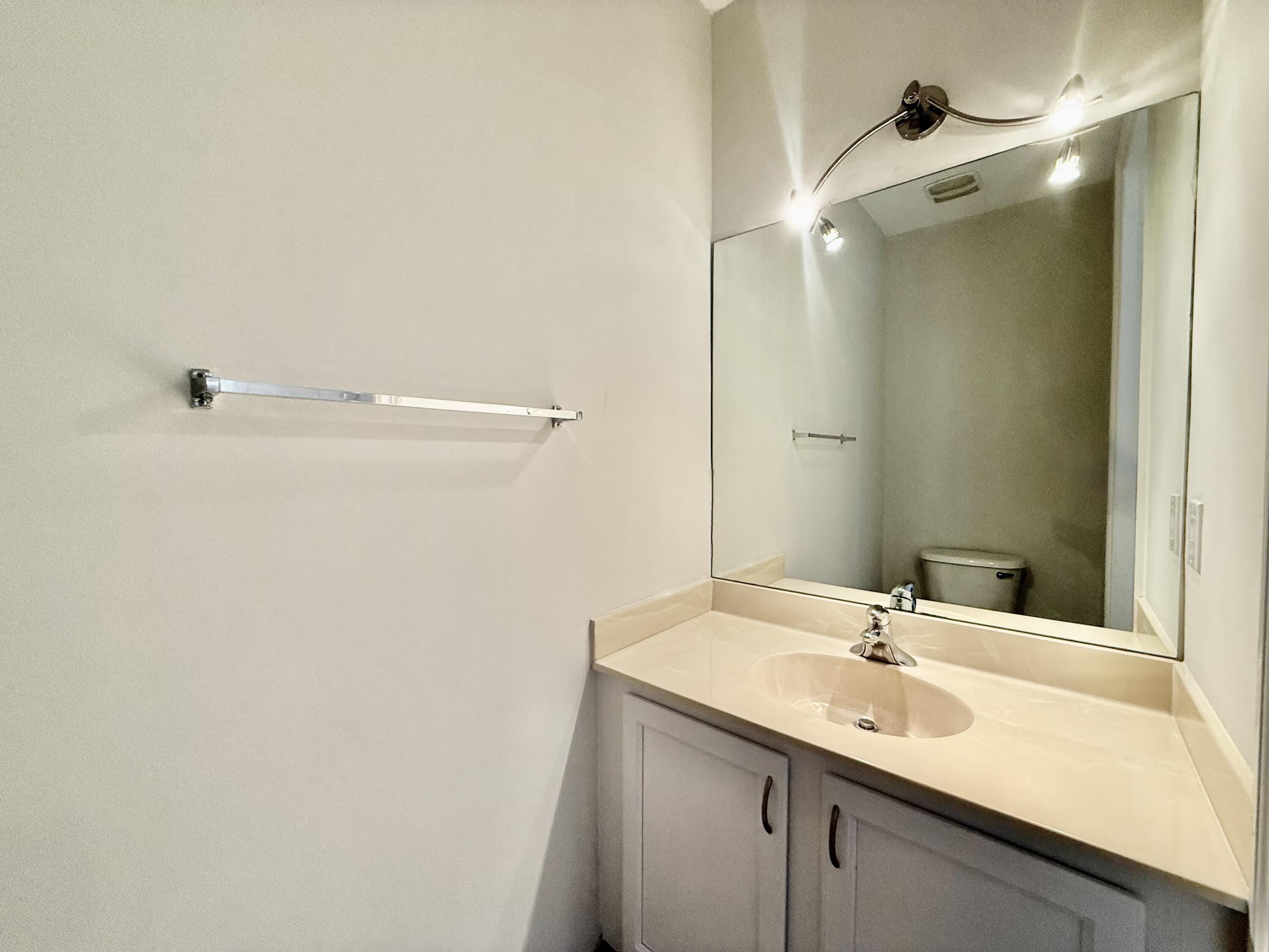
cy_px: 476
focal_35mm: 14
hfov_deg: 102.1
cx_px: 634
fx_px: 513
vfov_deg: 85.7
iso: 320
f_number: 2.2
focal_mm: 2.22
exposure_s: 1/120
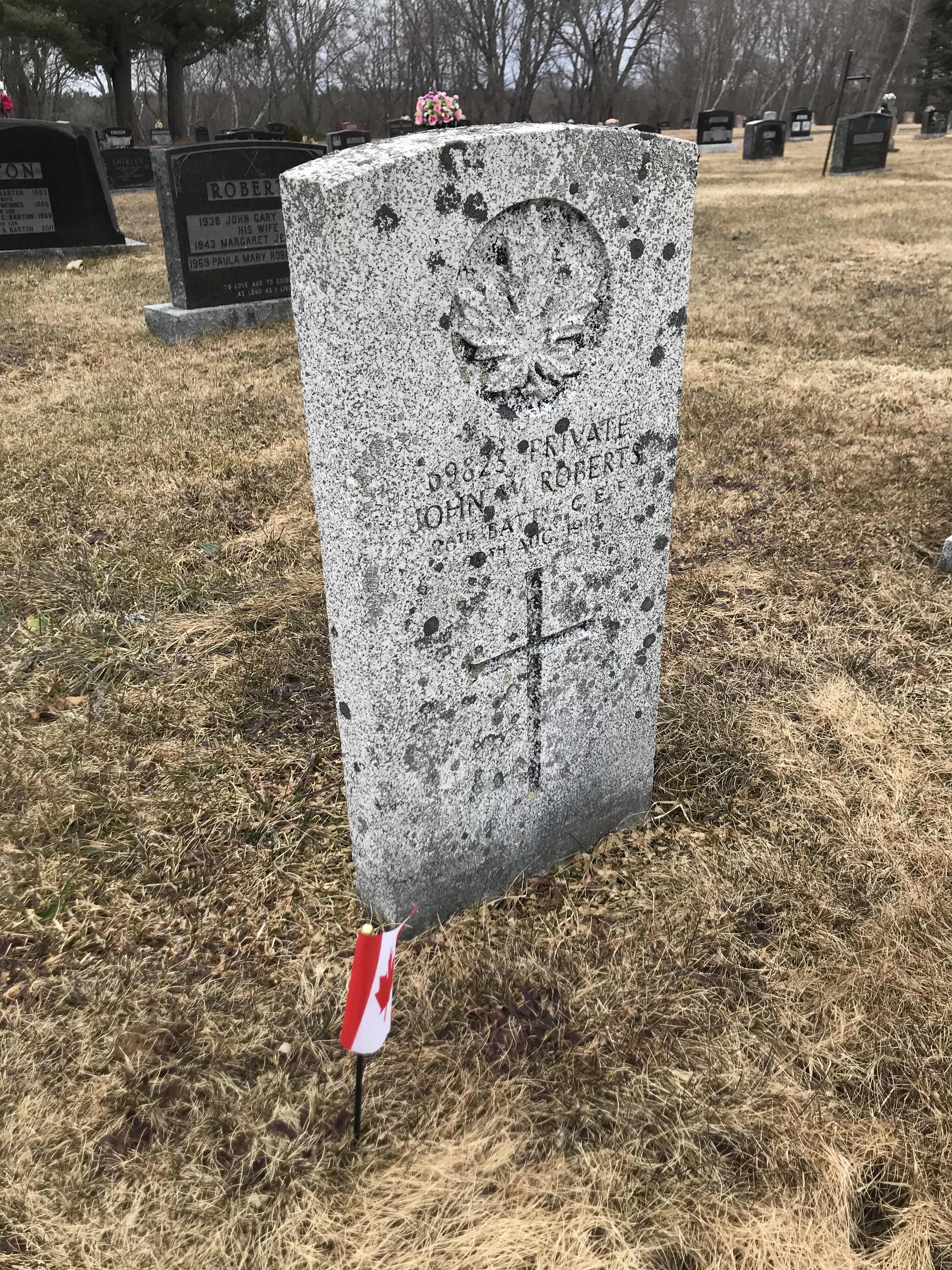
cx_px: 476
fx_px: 1027
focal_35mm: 28
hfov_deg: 49.7
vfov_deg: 63.4
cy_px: 635
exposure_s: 1/704
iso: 20
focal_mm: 3.99
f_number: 1.8
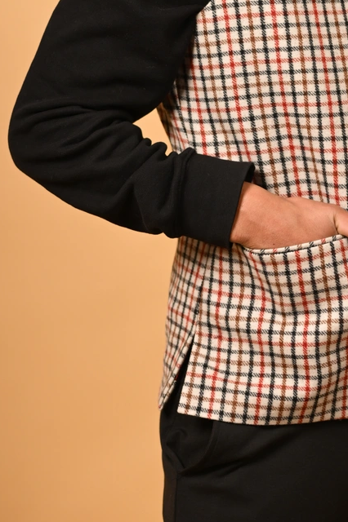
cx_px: 261
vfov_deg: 15.8
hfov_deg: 10.6
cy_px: 91
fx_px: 1872
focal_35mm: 129
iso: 200
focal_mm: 50
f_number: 2.2
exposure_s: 1/1250
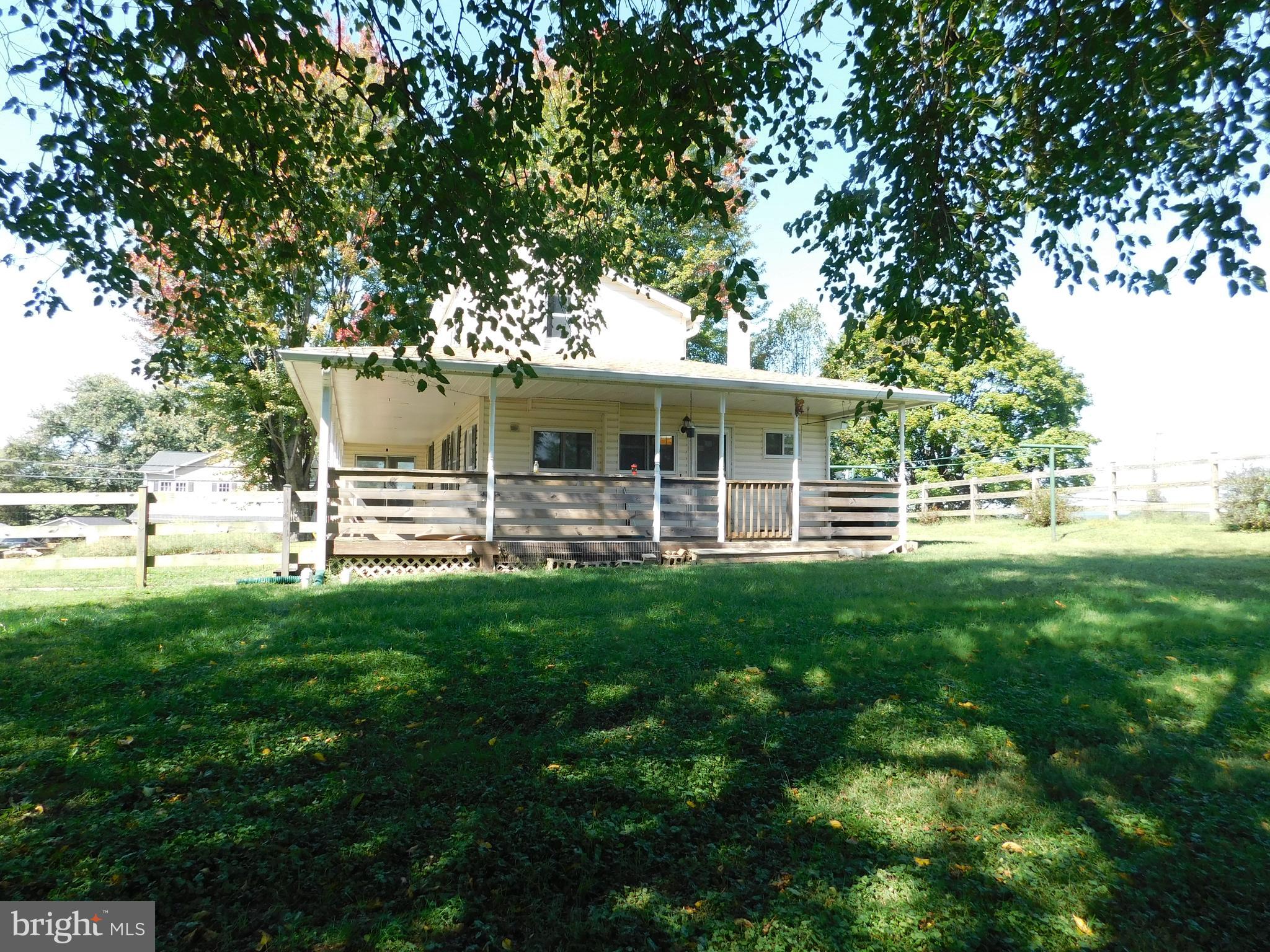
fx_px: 844
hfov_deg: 73.9
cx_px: 635
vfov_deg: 58.9
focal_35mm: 23
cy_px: 476
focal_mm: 4
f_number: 3
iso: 125
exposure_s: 1/320
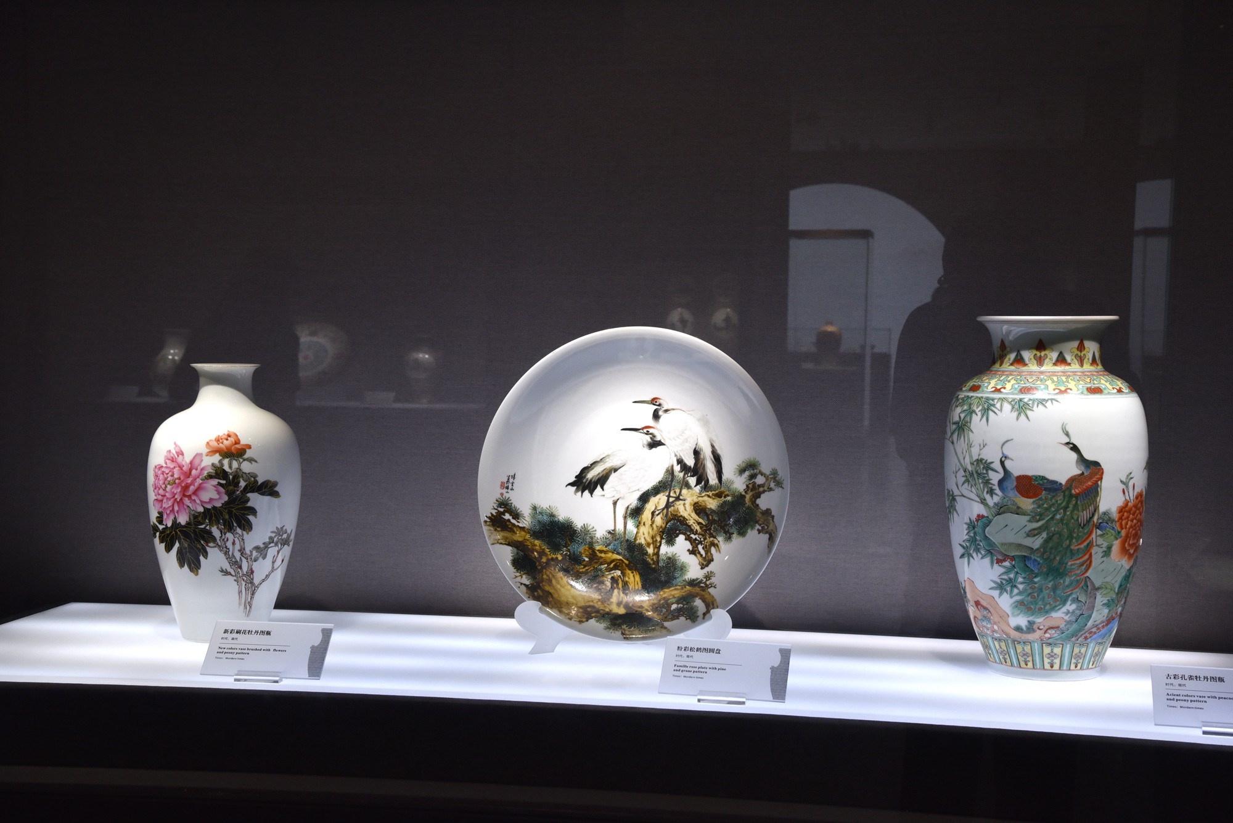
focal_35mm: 55
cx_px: 616
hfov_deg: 36.2
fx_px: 1884
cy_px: 412
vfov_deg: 24.6
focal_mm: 55
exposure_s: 1/40
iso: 560
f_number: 13
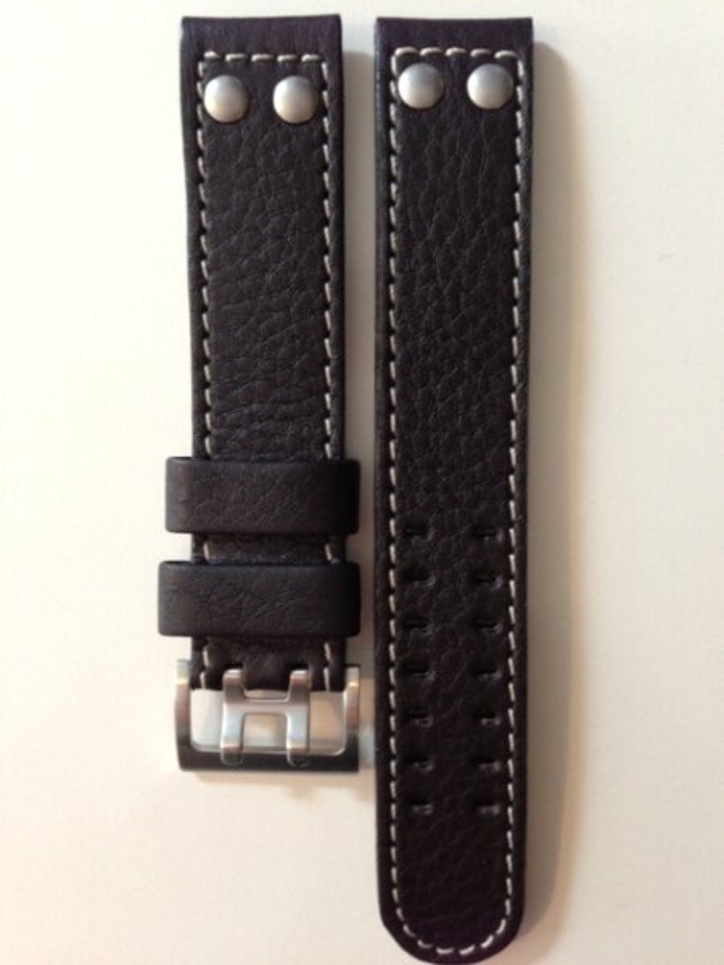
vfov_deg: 55.4
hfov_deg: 42.9
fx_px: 920
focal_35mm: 33
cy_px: 482
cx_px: 362
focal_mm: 4.13
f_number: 2.4
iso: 250
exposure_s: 1/20
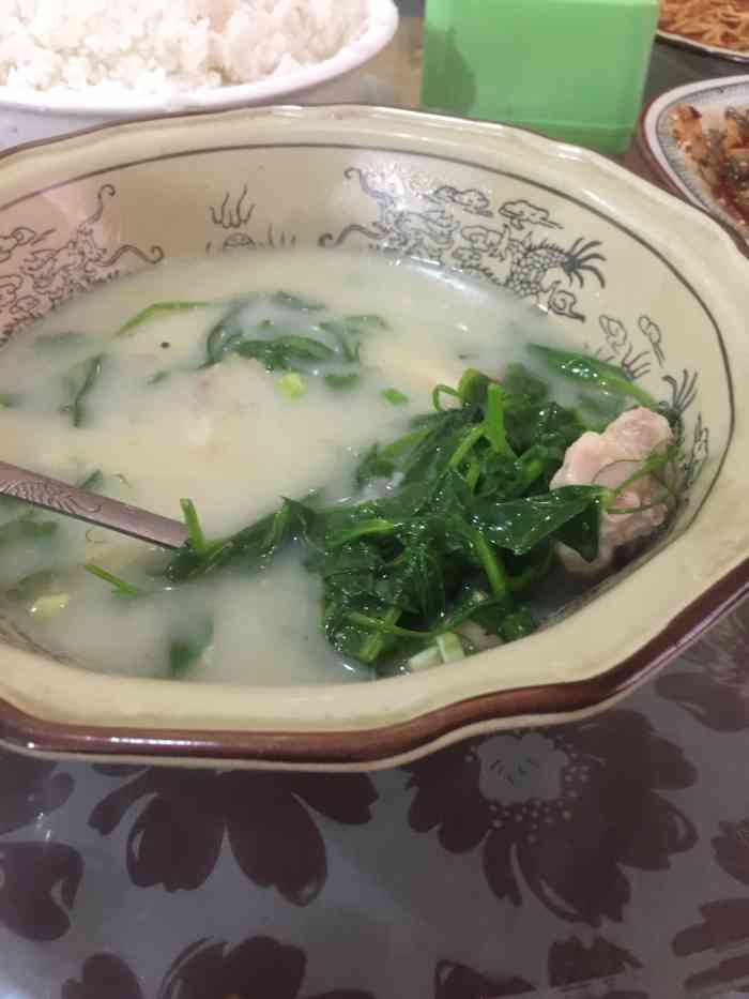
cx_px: 374
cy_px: 500
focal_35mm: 29
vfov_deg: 61.7
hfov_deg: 48.2
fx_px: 836
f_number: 2.2
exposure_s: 1/8
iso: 160
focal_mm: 4.15
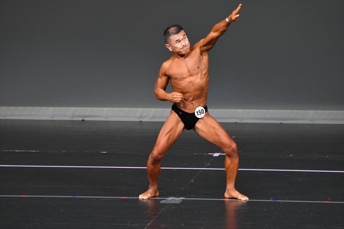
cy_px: 114
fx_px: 3295
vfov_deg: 4.0
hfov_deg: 6.0
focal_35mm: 345
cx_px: 172
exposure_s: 1/400
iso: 4000
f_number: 5.6
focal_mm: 230
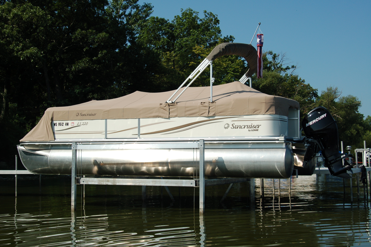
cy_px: 124
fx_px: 541
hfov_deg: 37.9
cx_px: 186
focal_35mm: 52
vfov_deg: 25.7
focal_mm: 35
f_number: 8
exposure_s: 1/800
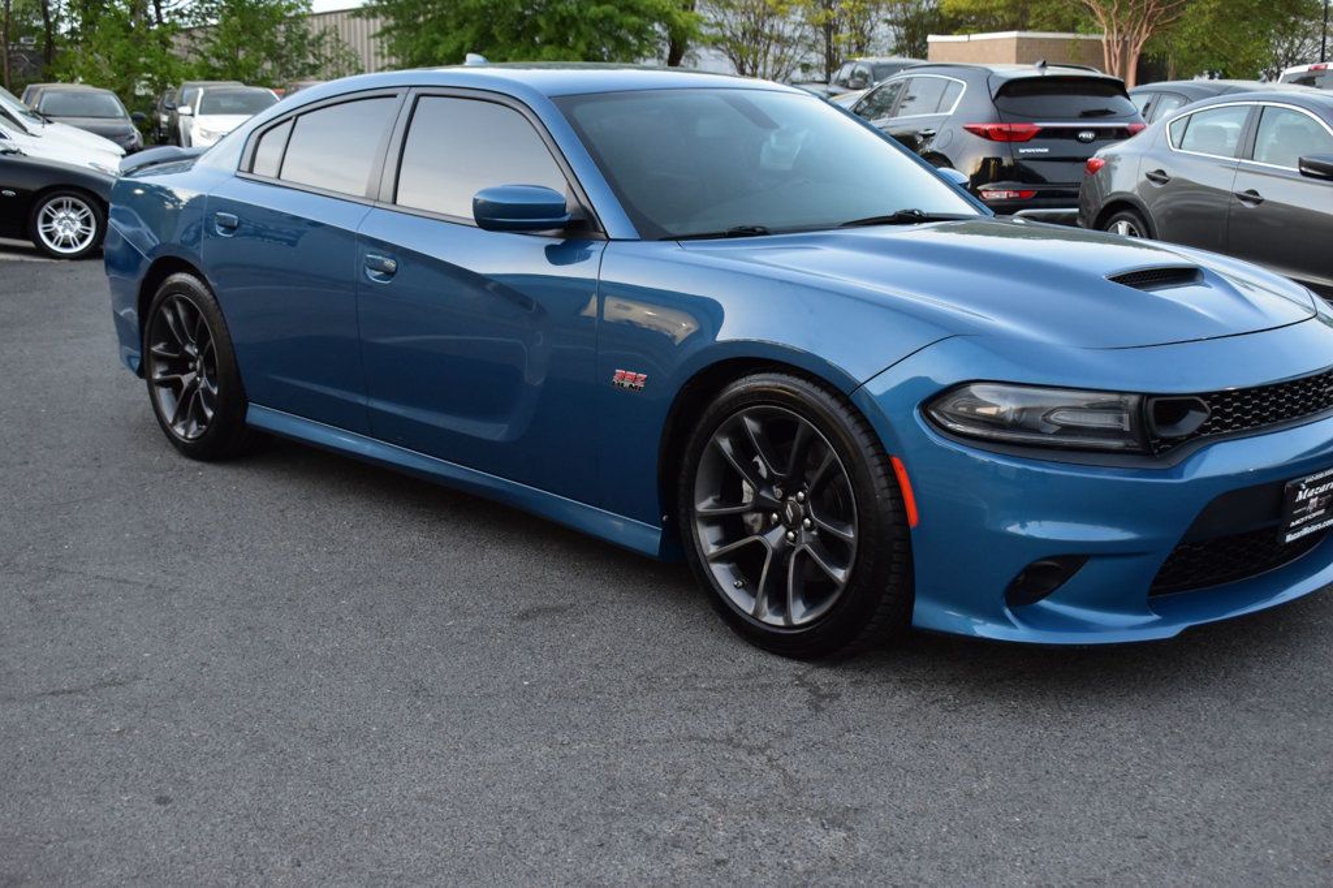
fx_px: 1666
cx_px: 666
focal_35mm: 45
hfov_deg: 43.6
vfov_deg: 29.8
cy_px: 444
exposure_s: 1/15
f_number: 6.3
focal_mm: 30
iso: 1100
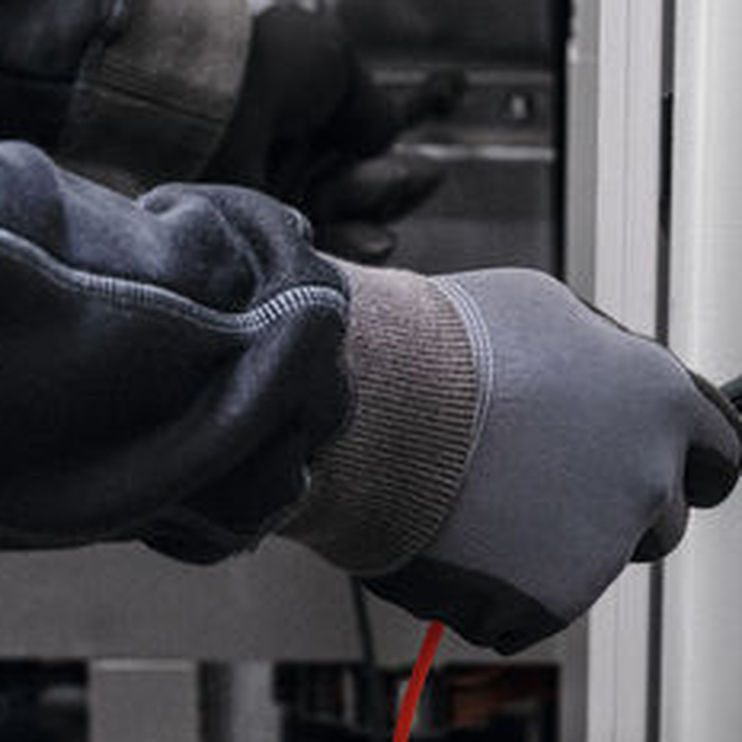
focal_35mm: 170
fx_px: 4123
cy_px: -53
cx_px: 566
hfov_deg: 10.3
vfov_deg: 10.2
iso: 1600
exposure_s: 1/125
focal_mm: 58
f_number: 5
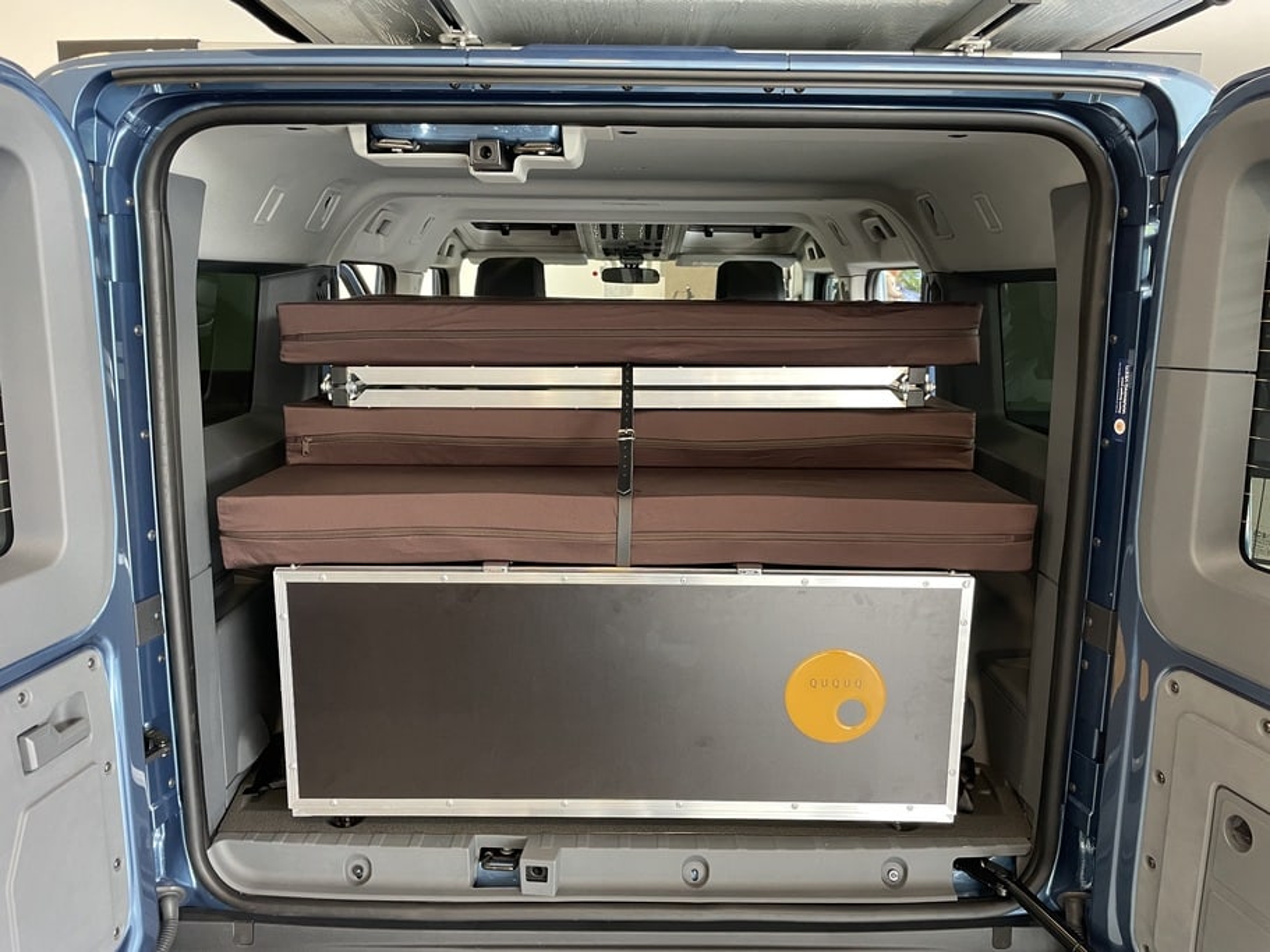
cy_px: 476
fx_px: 954
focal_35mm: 26
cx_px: 635
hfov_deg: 67.3
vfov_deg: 53.1
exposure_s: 1/60
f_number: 1.6
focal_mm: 4.2
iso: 250
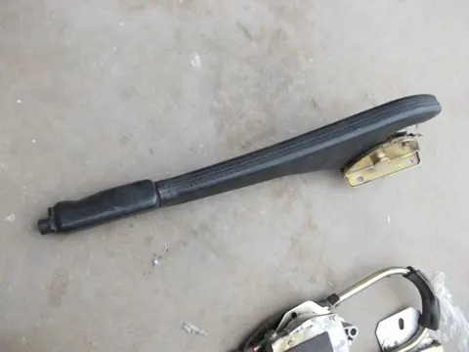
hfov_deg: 63.4
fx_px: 379
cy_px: 176
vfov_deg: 49.7
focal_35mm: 28
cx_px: 234
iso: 80
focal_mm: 4
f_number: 2.7
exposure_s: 1/50
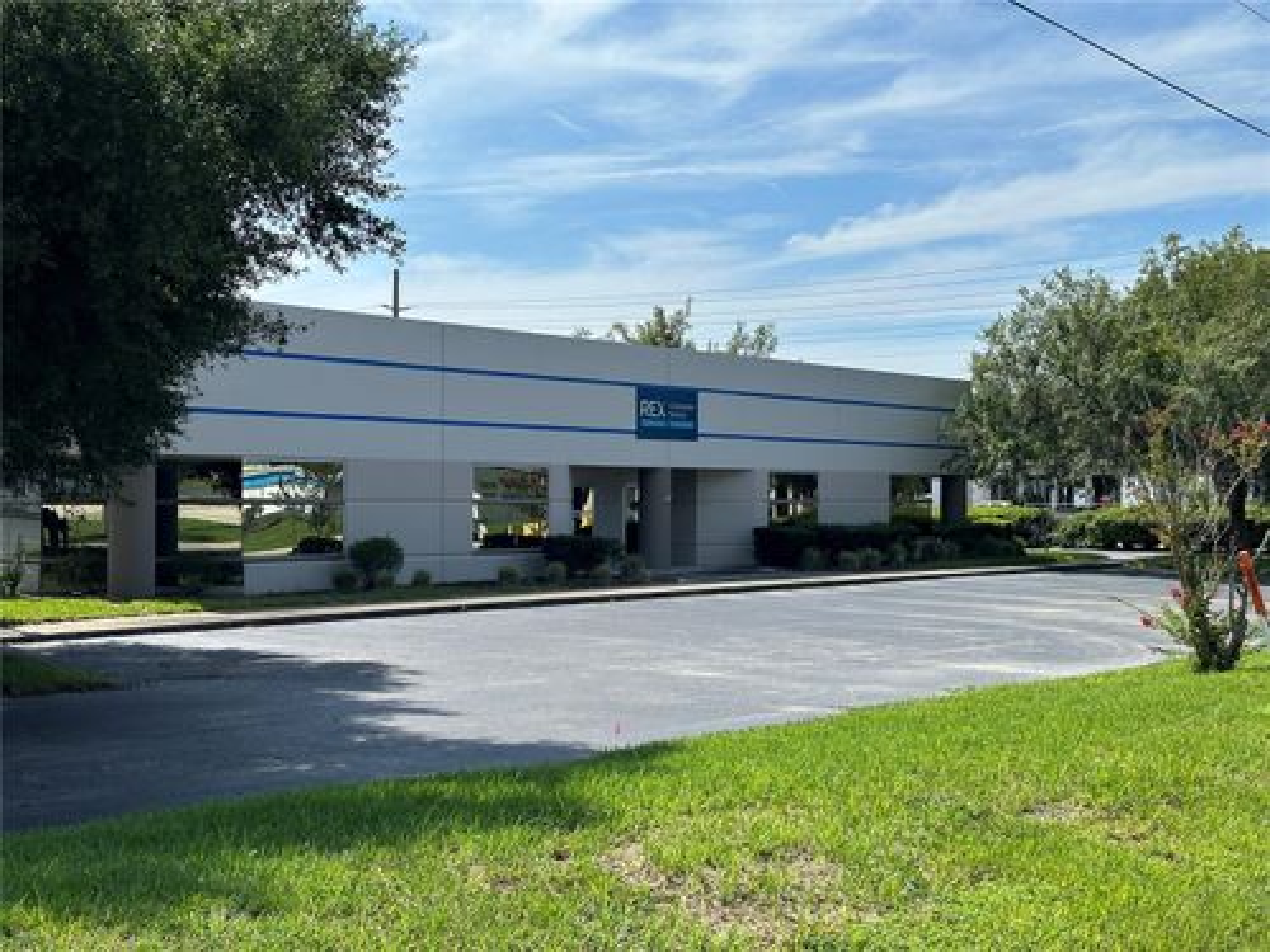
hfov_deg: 39.7
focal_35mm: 48
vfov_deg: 30.3
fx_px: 1761
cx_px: 635
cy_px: 476
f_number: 1.78
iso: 64
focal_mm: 6.86
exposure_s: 1/5000
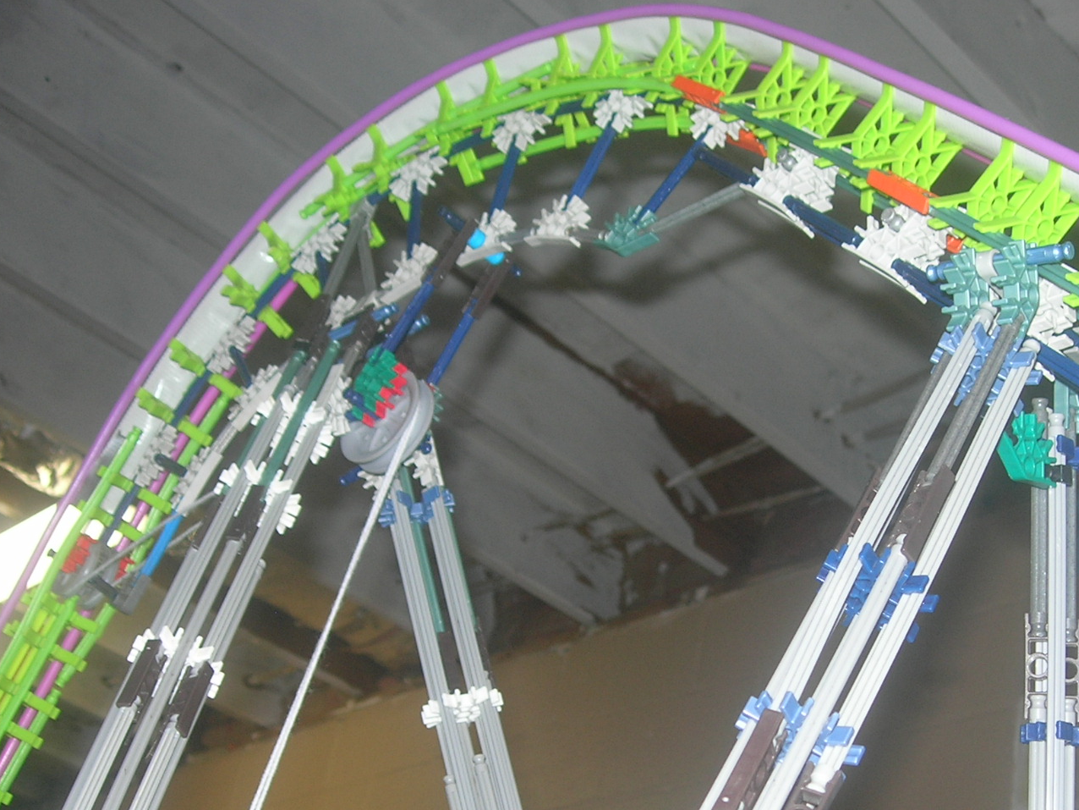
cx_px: 731
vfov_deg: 23.7
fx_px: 1901
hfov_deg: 31.4
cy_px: 634
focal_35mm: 61
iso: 64
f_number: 2.8
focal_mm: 7.8
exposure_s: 1/60.1
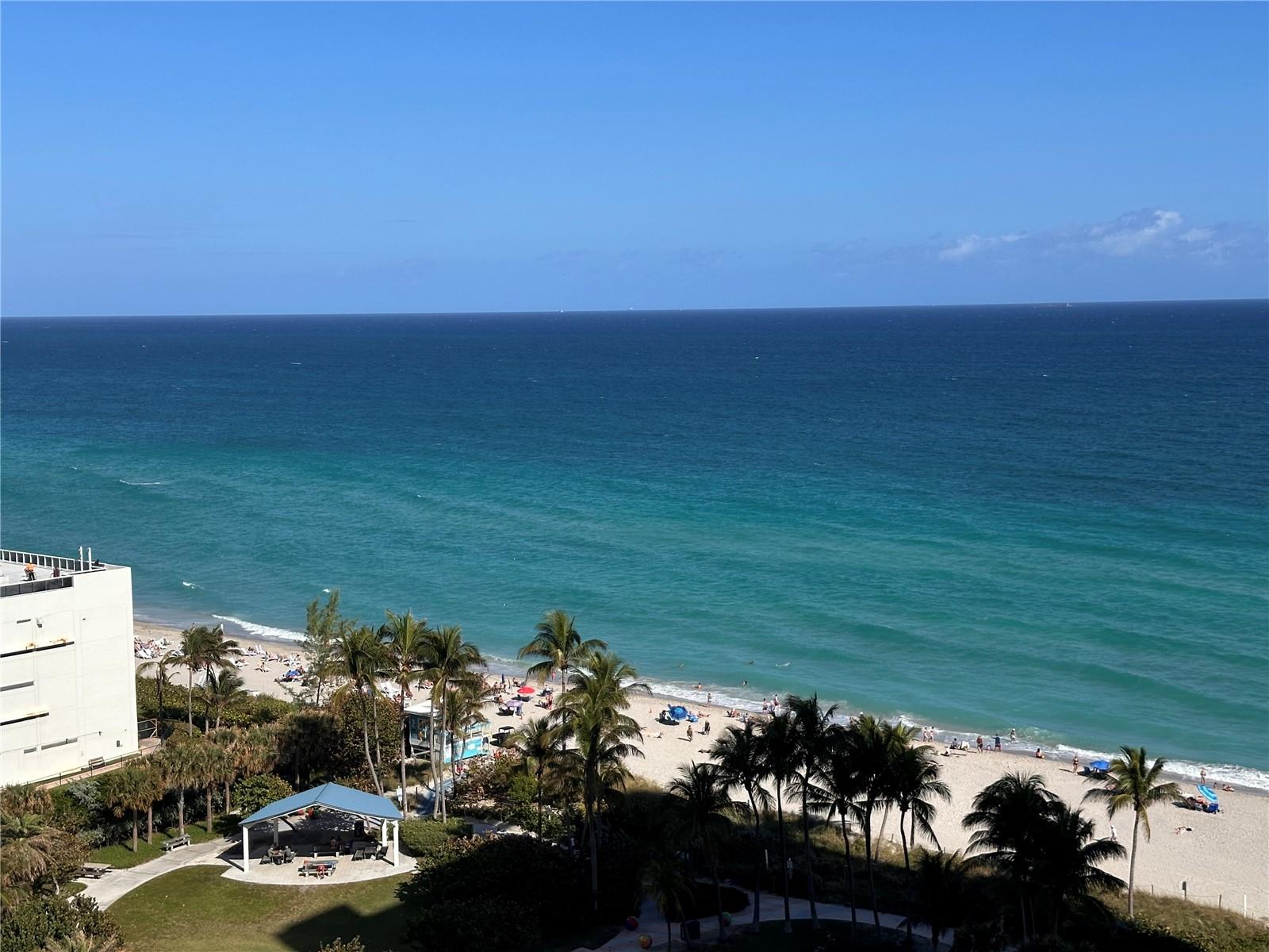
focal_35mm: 48
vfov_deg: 30.3
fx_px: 1760
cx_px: 634
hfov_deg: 39.7
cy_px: 476
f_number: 1.78
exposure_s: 1/4785
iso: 64
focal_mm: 6.86
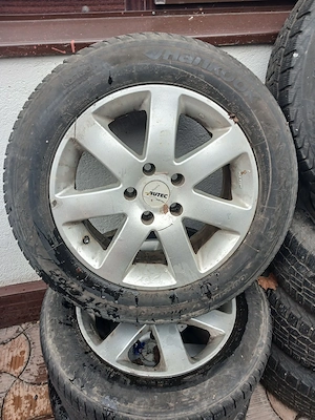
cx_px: 158
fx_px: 328
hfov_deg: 51.4
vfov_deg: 65.3
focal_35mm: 27
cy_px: 210
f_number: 1.8
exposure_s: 1/50.3
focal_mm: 3.98
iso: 32
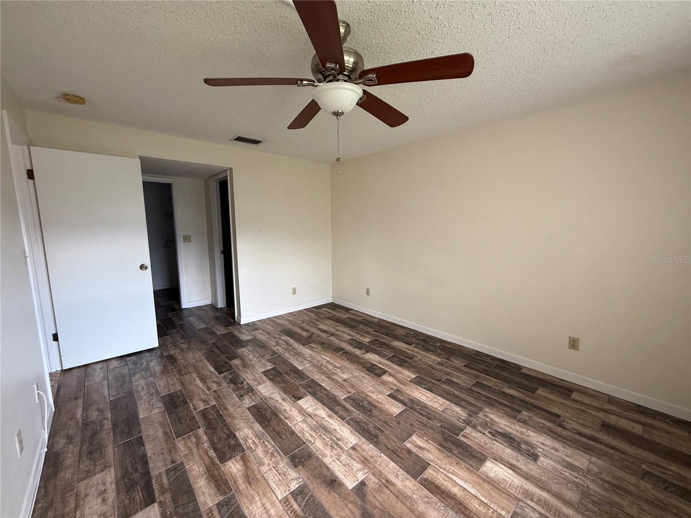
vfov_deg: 85.7
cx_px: 346
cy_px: 259
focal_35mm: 14
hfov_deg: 102.1
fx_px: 279
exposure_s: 1/99
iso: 200
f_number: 2.2
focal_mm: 2.22
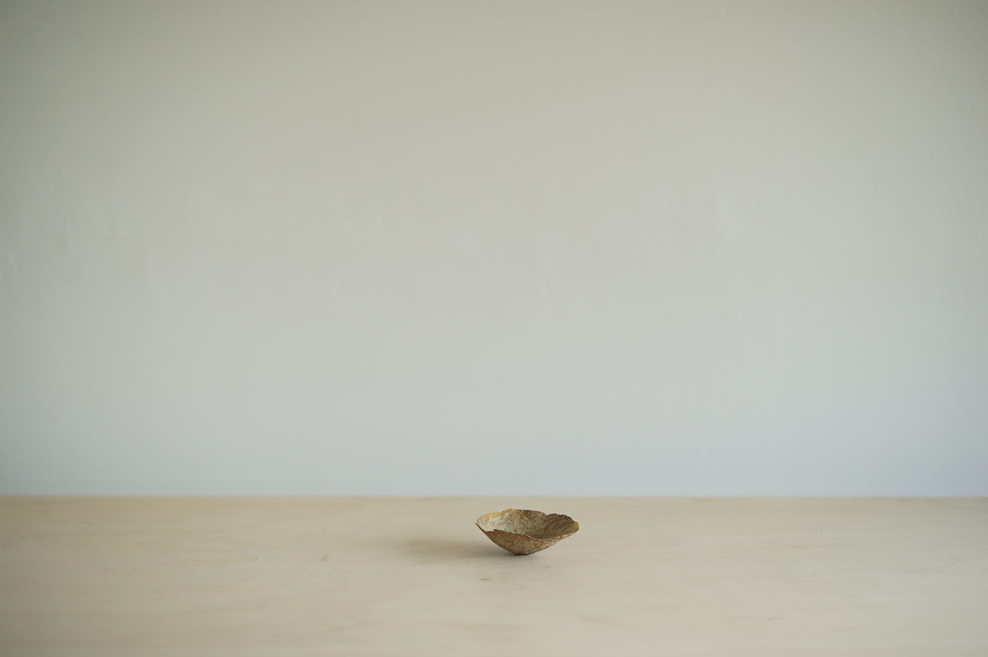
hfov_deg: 39.6
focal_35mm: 50
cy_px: 328
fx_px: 1371
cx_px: 494
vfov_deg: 26.9
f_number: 2.2
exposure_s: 1/100
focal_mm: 50
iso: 160
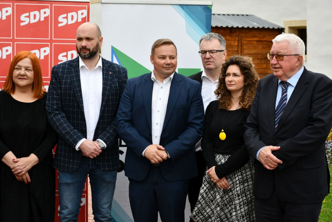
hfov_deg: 27.0
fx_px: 692
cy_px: 111
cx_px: 166
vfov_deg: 18.2
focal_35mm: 75
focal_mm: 50
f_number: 6.3
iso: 200
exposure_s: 1/250
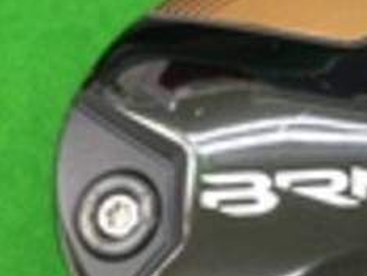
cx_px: 402
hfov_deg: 21.8
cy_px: 271
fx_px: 902
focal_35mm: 85
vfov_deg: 17.0
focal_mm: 3.3
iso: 160
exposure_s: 1/30
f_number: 2.4
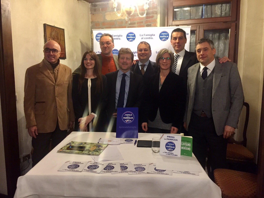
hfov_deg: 61.7
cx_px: 132
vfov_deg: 48.2
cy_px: 99
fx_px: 221
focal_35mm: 29
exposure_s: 1/20
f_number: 2.2
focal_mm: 4.15
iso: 250
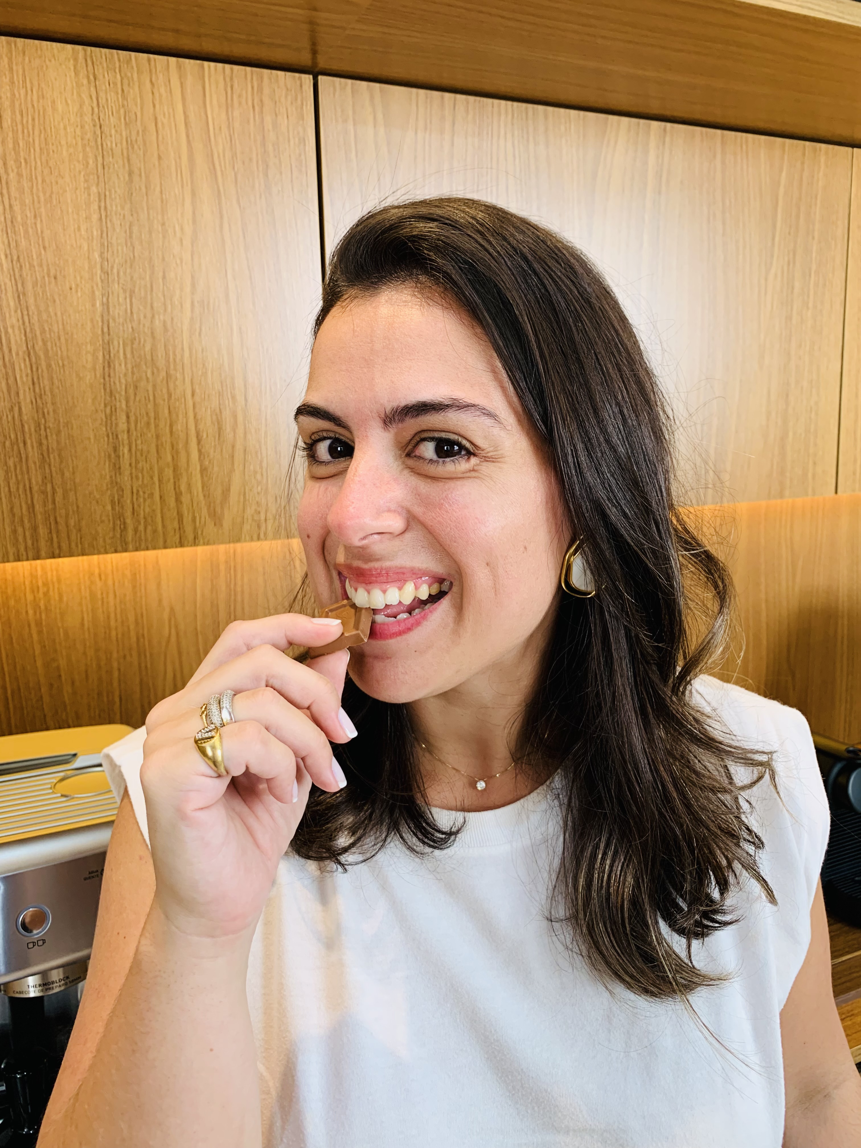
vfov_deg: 67.3
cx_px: 430
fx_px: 862
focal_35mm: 26
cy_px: 574
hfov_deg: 53.1
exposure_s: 1/120
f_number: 1.8
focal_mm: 4.25
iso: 100
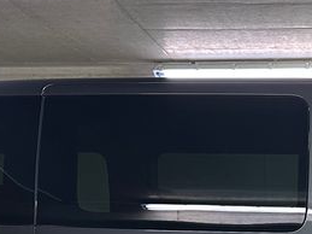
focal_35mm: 95
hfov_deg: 20.2
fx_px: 856
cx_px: 293
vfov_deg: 14.4
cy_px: 367
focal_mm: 6.86
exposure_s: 1/50
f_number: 1.78
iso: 320
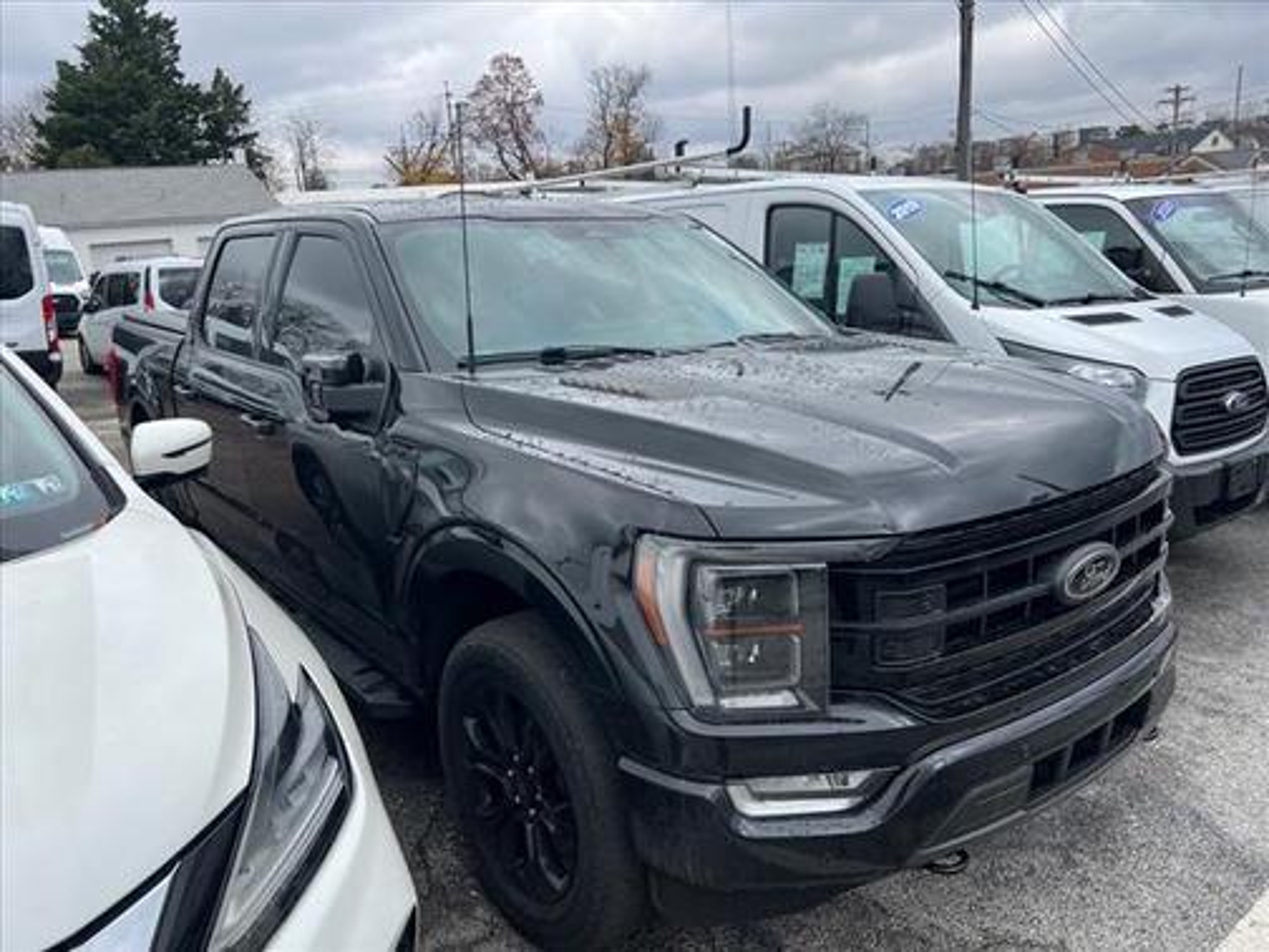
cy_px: 476
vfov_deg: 53.1
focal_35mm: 26
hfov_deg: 67.3
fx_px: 953
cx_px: 634
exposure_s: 1/1196
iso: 50
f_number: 1.5
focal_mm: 5.7
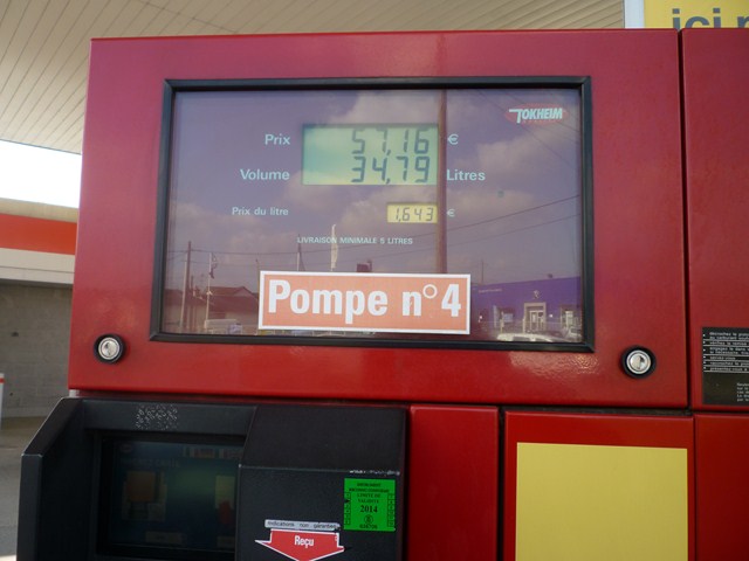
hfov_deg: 61.7
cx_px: 374
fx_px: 627
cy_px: 280
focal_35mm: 29
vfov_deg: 48.2
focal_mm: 5.2
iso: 80
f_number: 3.3
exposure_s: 1/160
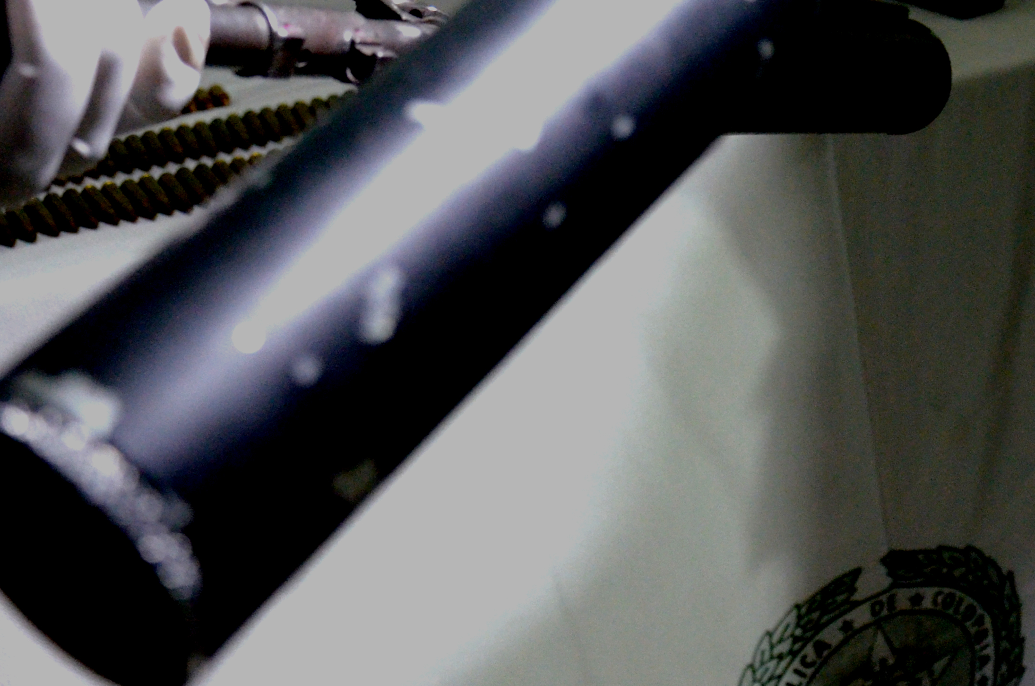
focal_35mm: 135
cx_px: 701
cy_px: -78
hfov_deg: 15.2
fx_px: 3874
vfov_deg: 10.0
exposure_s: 1/60
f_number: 4.5
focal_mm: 40
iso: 2500
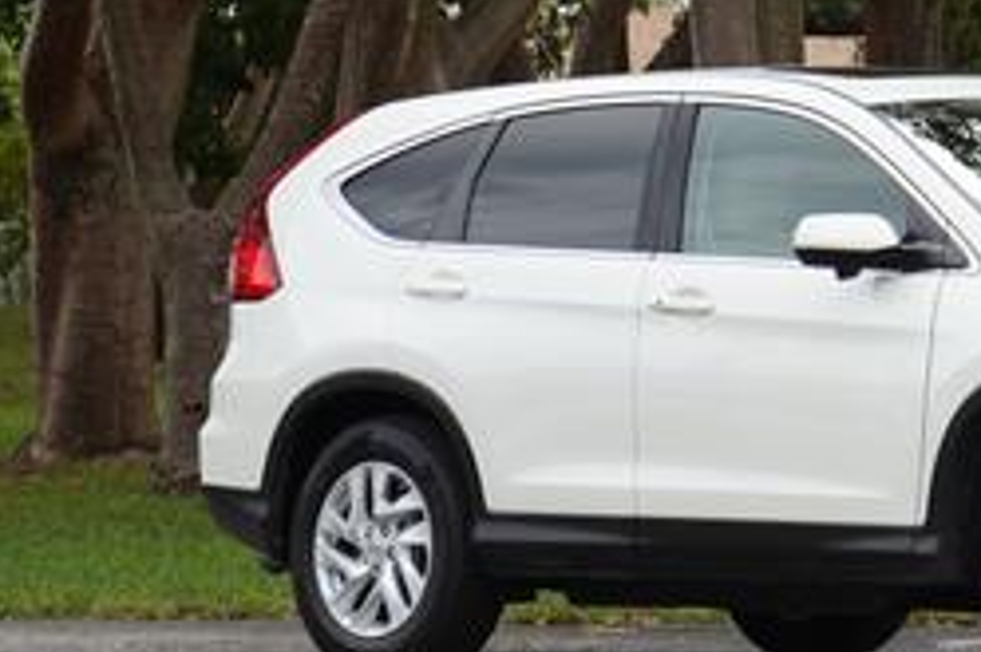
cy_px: 209
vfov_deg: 4.0
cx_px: 953
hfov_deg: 6.0
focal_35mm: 342
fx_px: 9313
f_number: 5.6
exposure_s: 1/800
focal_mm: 112
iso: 320
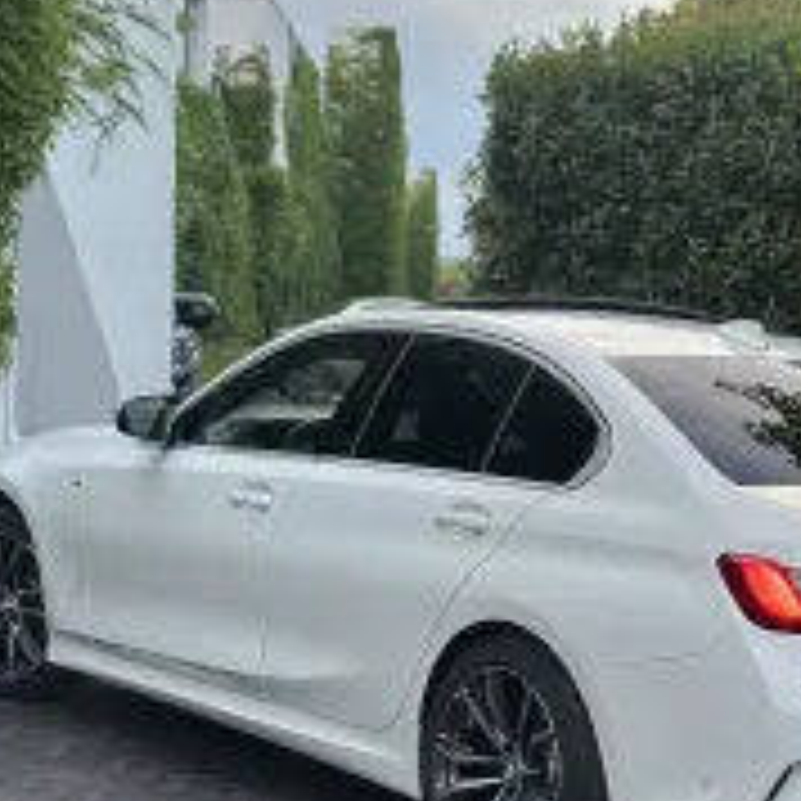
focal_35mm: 86
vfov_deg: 20.2
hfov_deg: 20.0
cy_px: 396
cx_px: 616
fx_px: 2251
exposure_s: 1/121
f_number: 1.78
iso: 80
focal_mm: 6.86
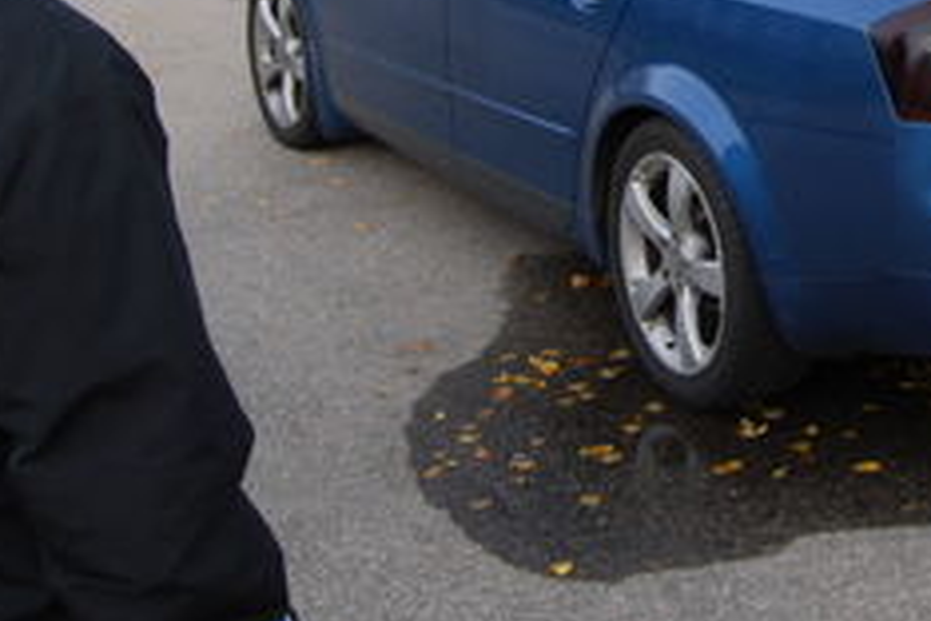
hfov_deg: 25.6
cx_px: 991
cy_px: -135
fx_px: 1914
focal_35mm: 74
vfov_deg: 17.5
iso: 100
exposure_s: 1/125
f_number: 5.6
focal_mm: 18
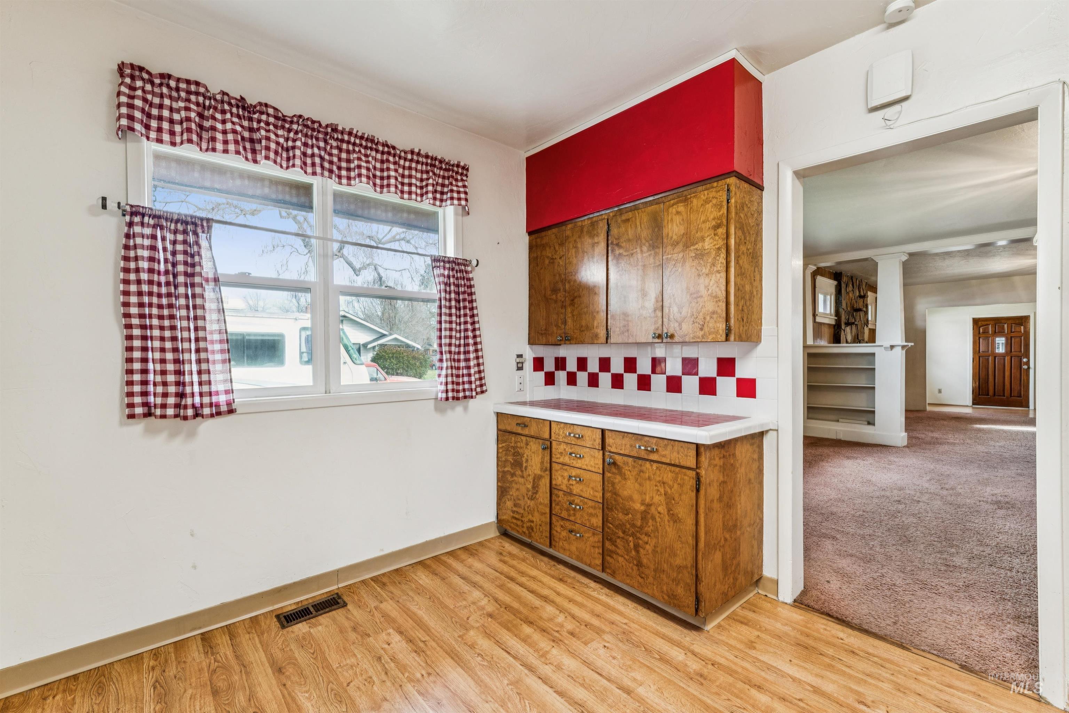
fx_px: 454
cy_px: 356
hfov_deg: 99.3
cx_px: 534
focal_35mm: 15
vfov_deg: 76.2
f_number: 13
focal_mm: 15.3
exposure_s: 1/6
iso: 400
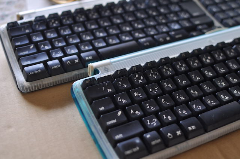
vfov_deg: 25.7
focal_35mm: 52
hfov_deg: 37.9
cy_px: 80
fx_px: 350
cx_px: 120
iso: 200
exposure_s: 1/30
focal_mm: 35
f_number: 2.5
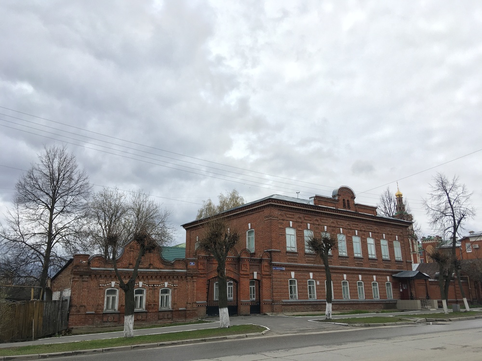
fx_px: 404
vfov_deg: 48.2
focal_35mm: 29
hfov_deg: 61.7
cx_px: 241
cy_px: 180
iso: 25
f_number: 2.2
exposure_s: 1/1183
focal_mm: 4.15
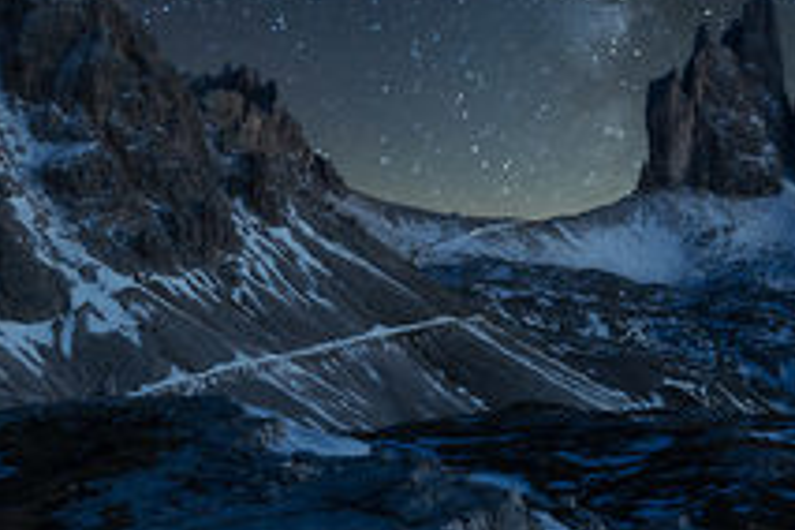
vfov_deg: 29.7
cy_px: 181
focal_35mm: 45
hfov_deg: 43.3
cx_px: 485
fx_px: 994
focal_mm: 16
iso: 200
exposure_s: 15
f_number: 5.6
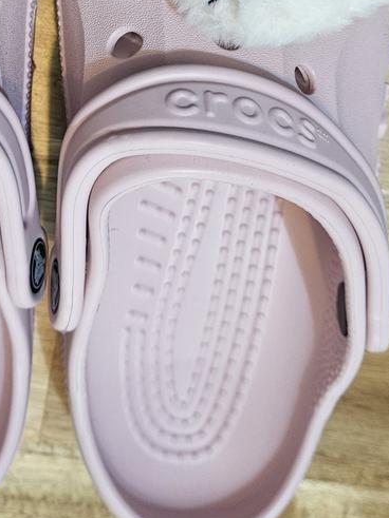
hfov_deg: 23.8
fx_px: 899
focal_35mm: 60
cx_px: 41
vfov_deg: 30.6
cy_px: 41
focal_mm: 5.4
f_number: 1.8
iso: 400
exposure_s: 1/120
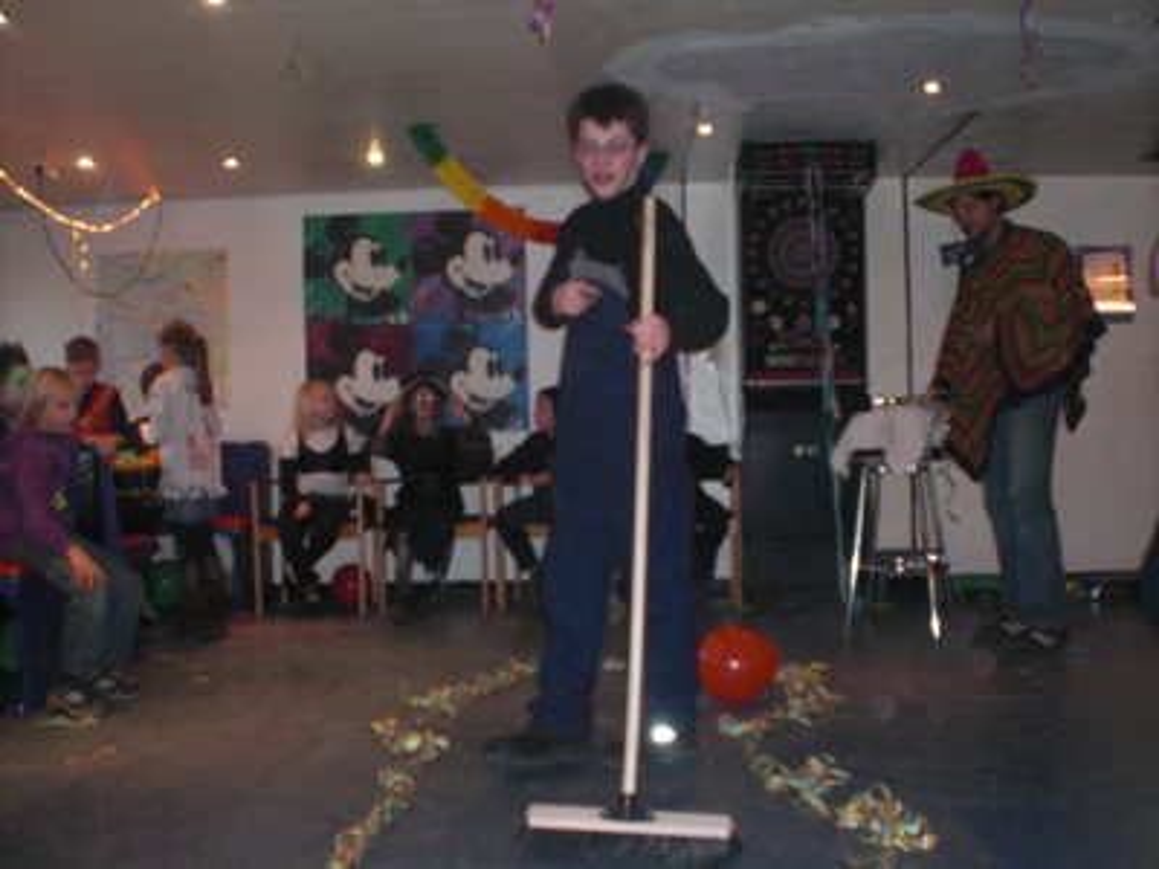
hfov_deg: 49.0
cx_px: 580
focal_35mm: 38
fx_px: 1272
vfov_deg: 37.7
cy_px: 434
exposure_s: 1/30
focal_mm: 6.3
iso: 200
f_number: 3.1
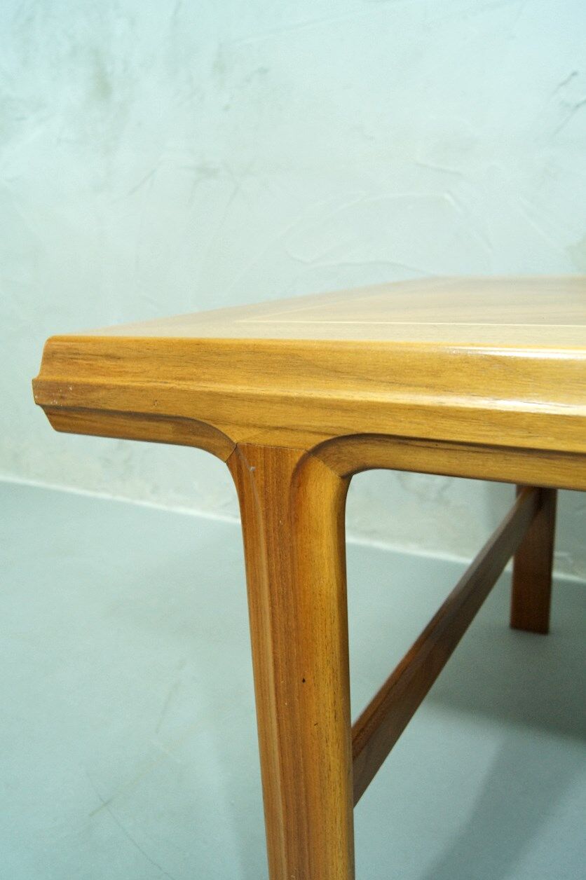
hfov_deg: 16.5
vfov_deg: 24.6
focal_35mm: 82
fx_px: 2016
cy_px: 440
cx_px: 293
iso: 800
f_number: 8
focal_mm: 55
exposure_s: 1/15
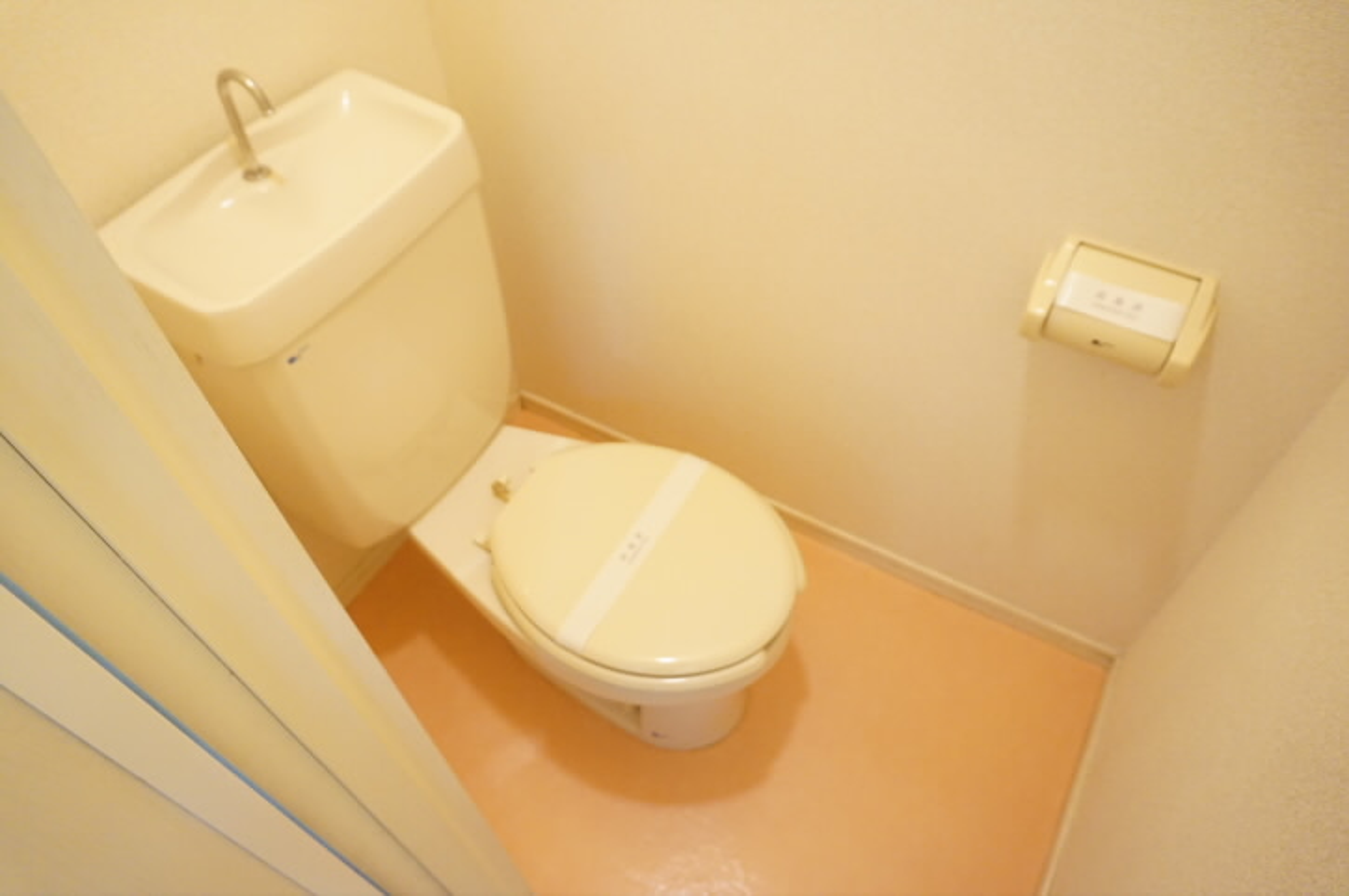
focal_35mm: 24
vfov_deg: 53.0
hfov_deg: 73.8
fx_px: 899
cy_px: 448
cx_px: 674
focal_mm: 16
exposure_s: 1/60
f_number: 3.5
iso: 3200
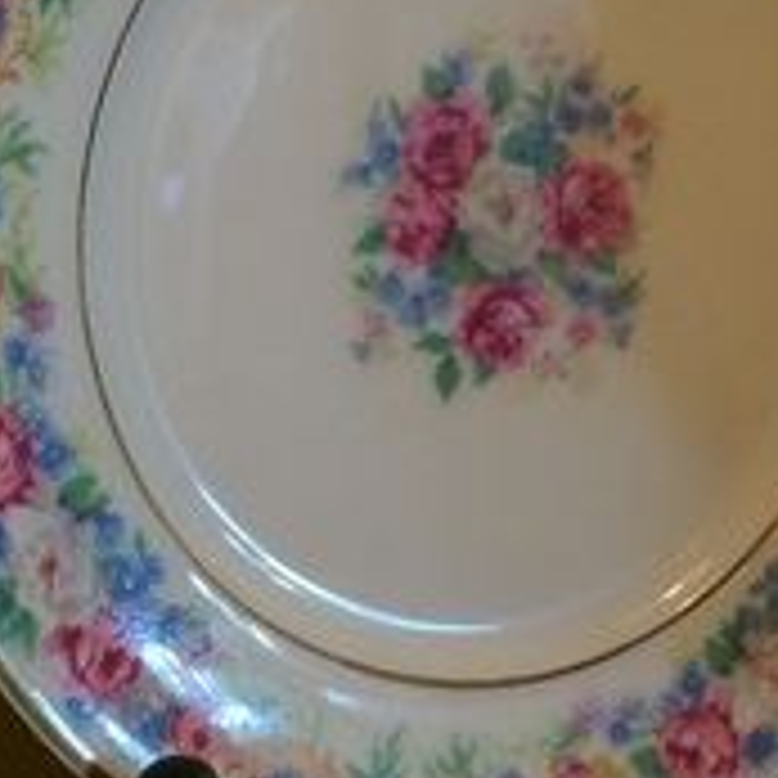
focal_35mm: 133
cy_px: 92
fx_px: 3382
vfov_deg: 13.0
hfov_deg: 12.5
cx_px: 1129
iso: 50
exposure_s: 1/30
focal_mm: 4.15
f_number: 2.2
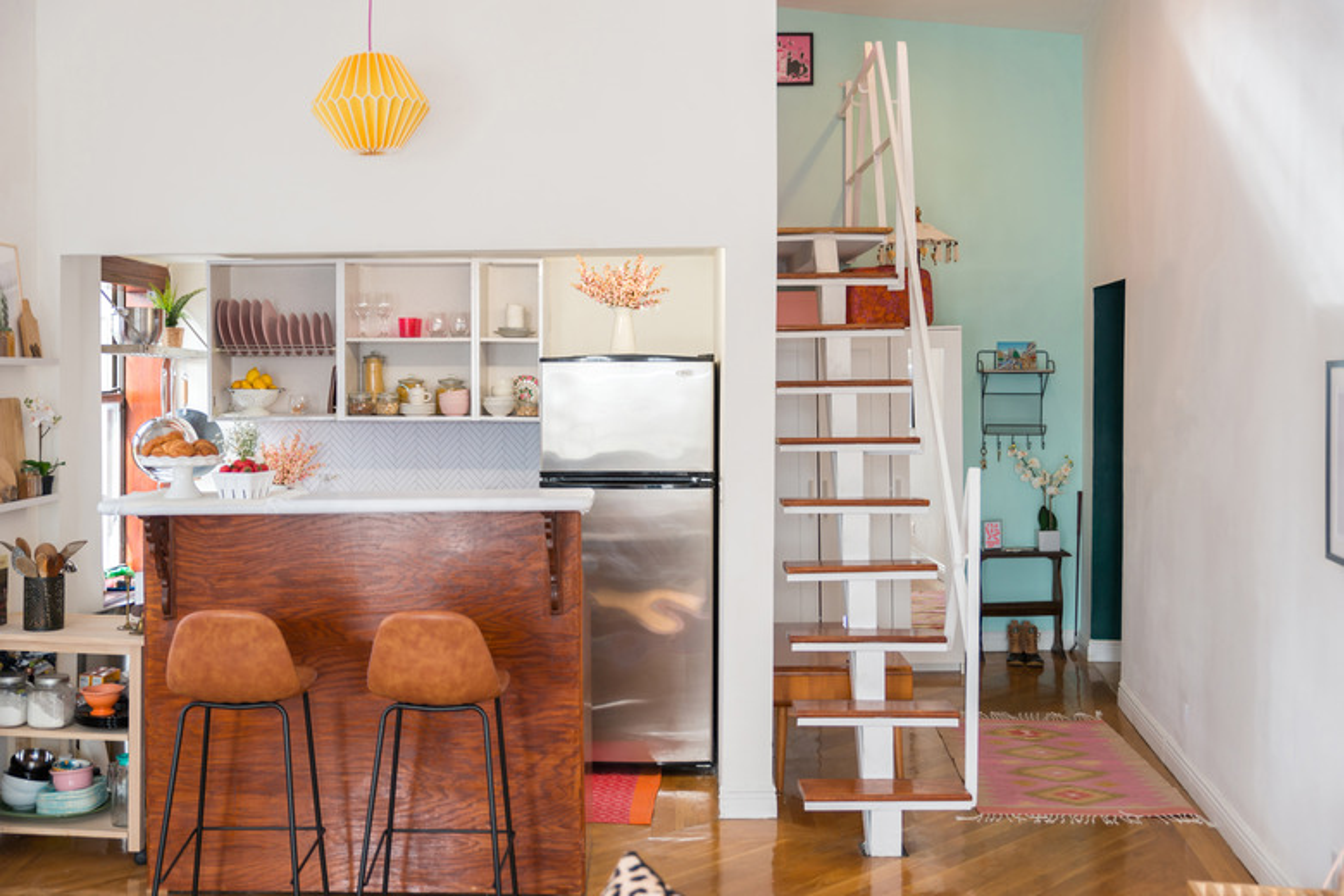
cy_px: 448
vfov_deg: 36.9
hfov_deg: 53.1
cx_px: 672
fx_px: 1344
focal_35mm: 36
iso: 250
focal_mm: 36
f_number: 4
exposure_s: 1/125
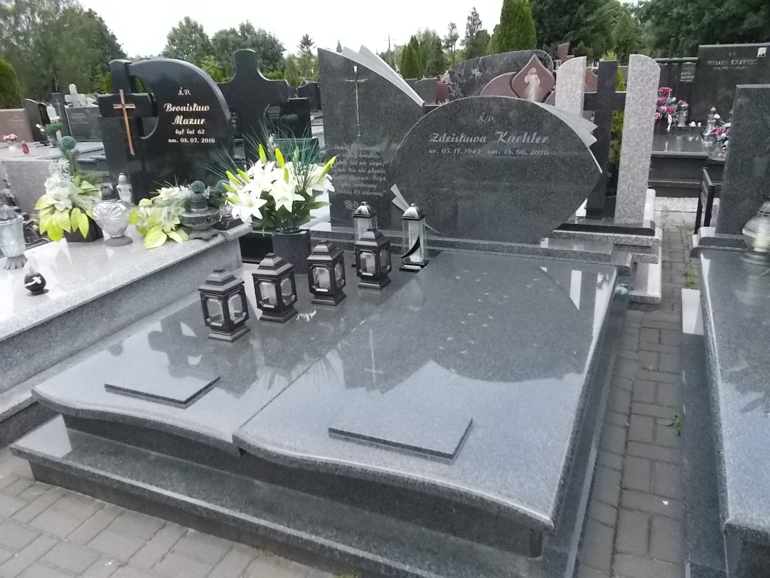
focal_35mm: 26
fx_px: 578
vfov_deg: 53.1
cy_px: 289
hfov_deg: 67.3
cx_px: 385
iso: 400
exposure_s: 1/320
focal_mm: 4.6
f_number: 8
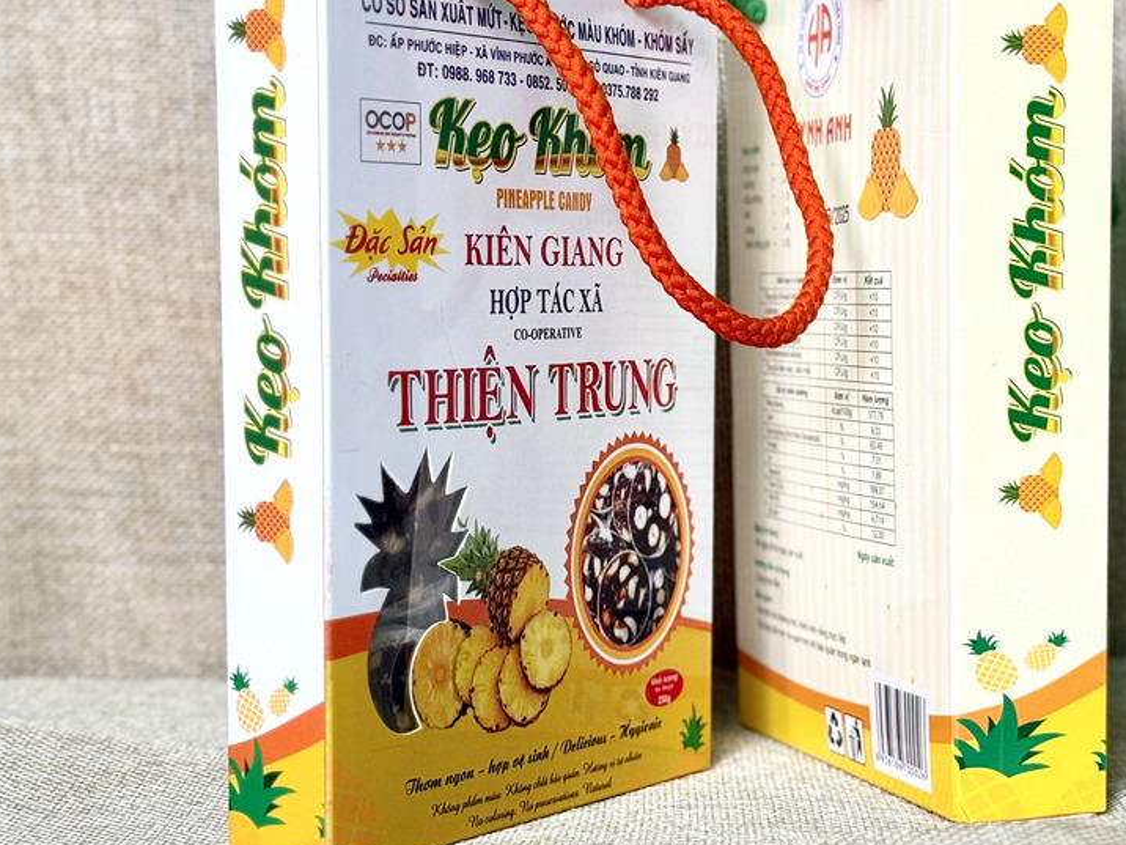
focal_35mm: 67
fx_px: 2179
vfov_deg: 21.9
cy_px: 312
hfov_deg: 28.9
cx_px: 697
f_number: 1.78
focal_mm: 6.76
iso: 80
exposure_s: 1/121
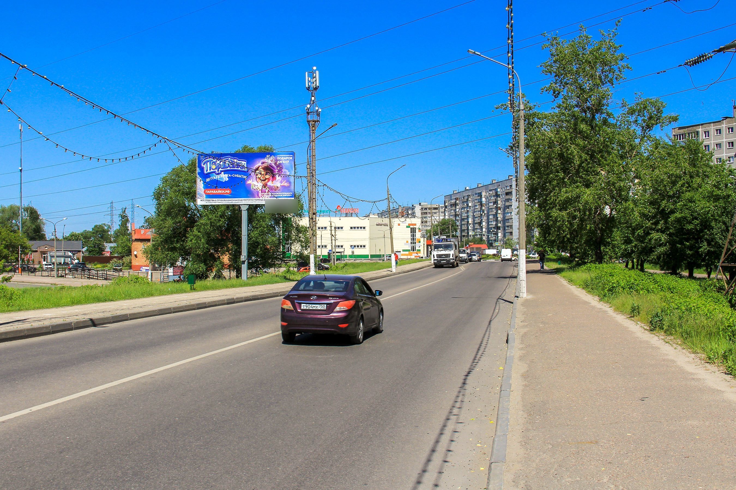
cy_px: 245
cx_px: 368
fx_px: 1472
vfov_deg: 18.9
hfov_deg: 28.1
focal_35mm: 72
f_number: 13
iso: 100
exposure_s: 1/250
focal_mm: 24
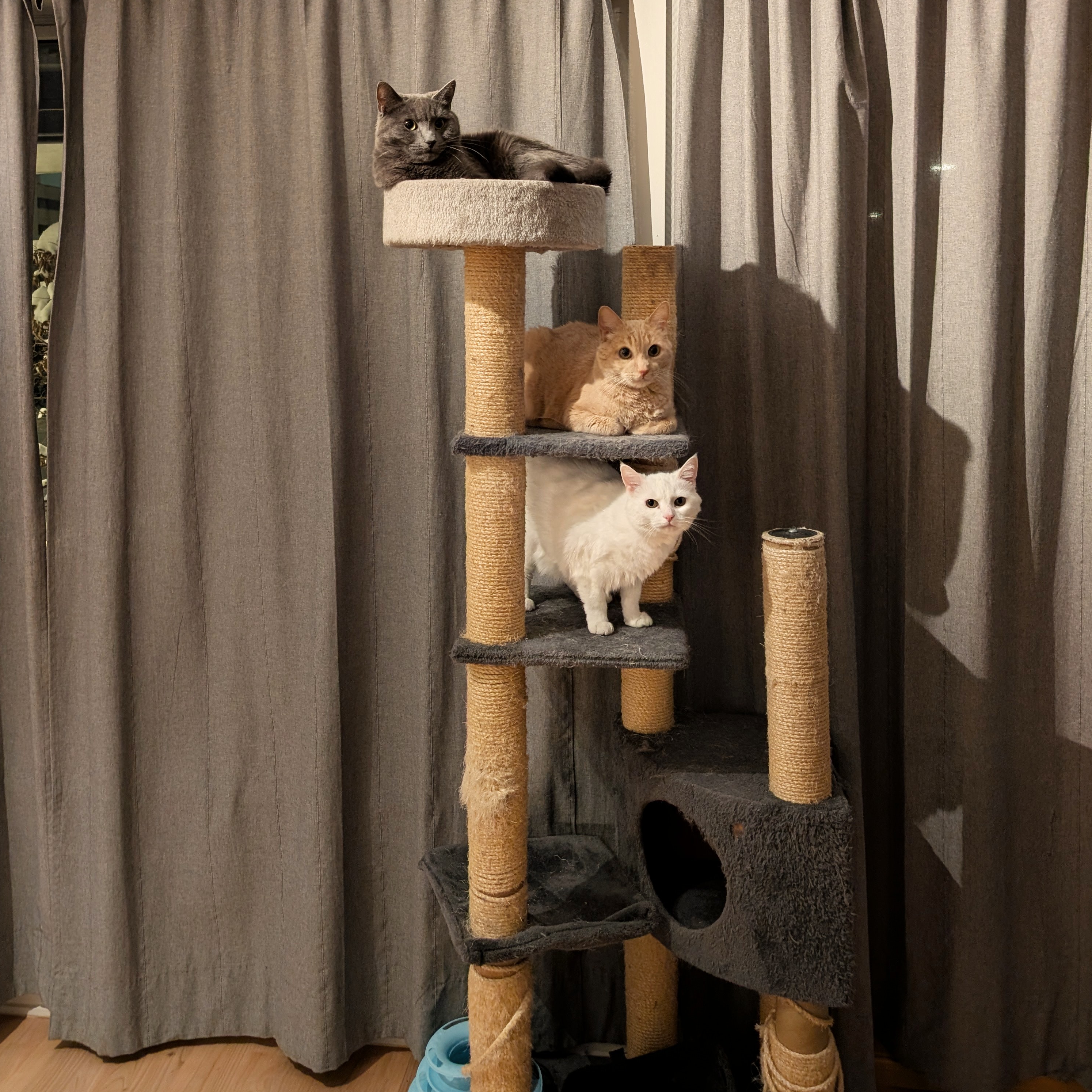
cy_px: 373
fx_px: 1035
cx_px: 533
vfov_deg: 54.6
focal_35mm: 29
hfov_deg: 55.6
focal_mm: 6.9
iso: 436
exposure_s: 1/25
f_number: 1.68
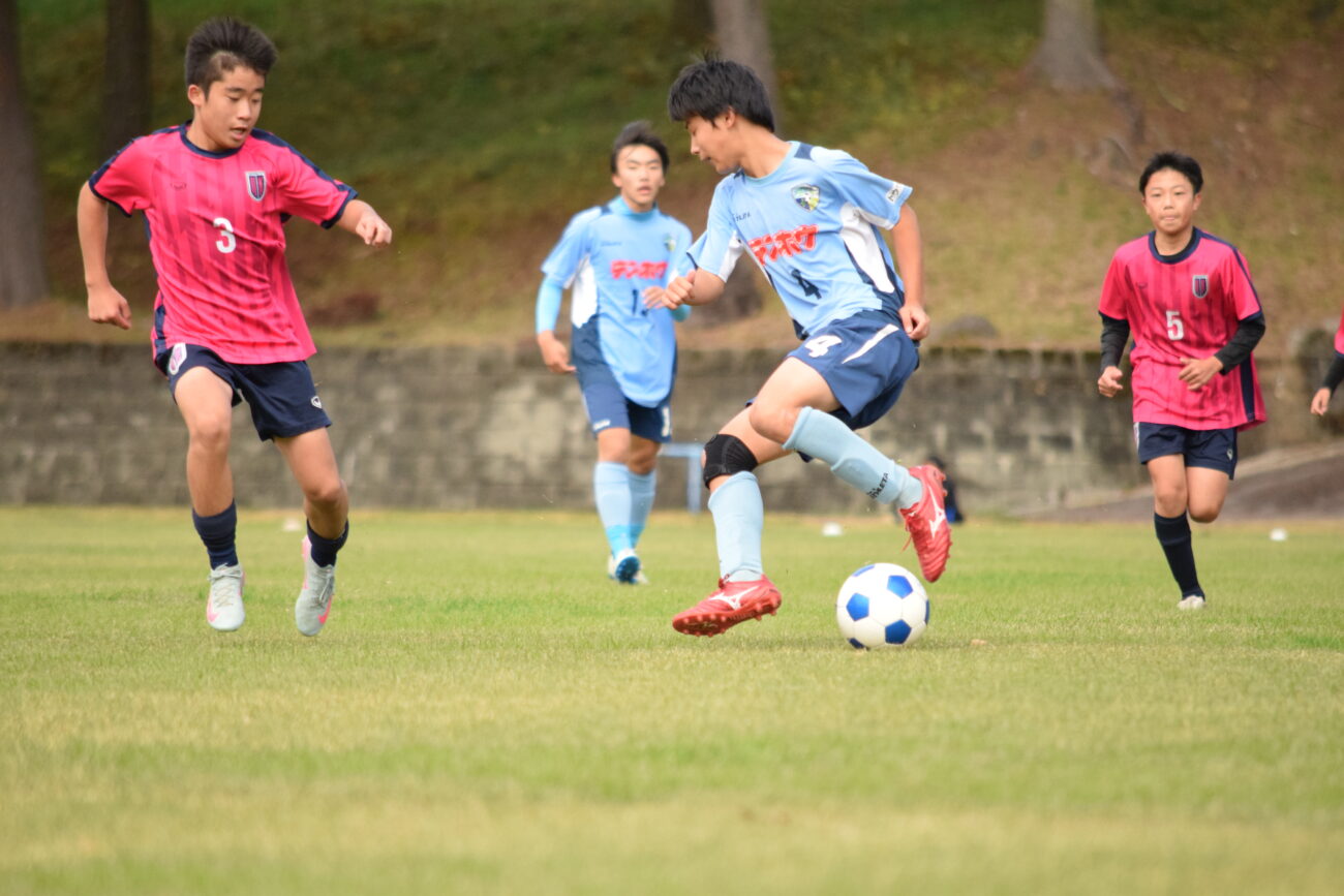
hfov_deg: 4.6
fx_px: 16801
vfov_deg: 3.1
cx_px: 672
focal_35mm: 450
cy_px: 448
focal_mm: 300
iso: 2000
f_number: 5.6
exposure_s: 1/2000
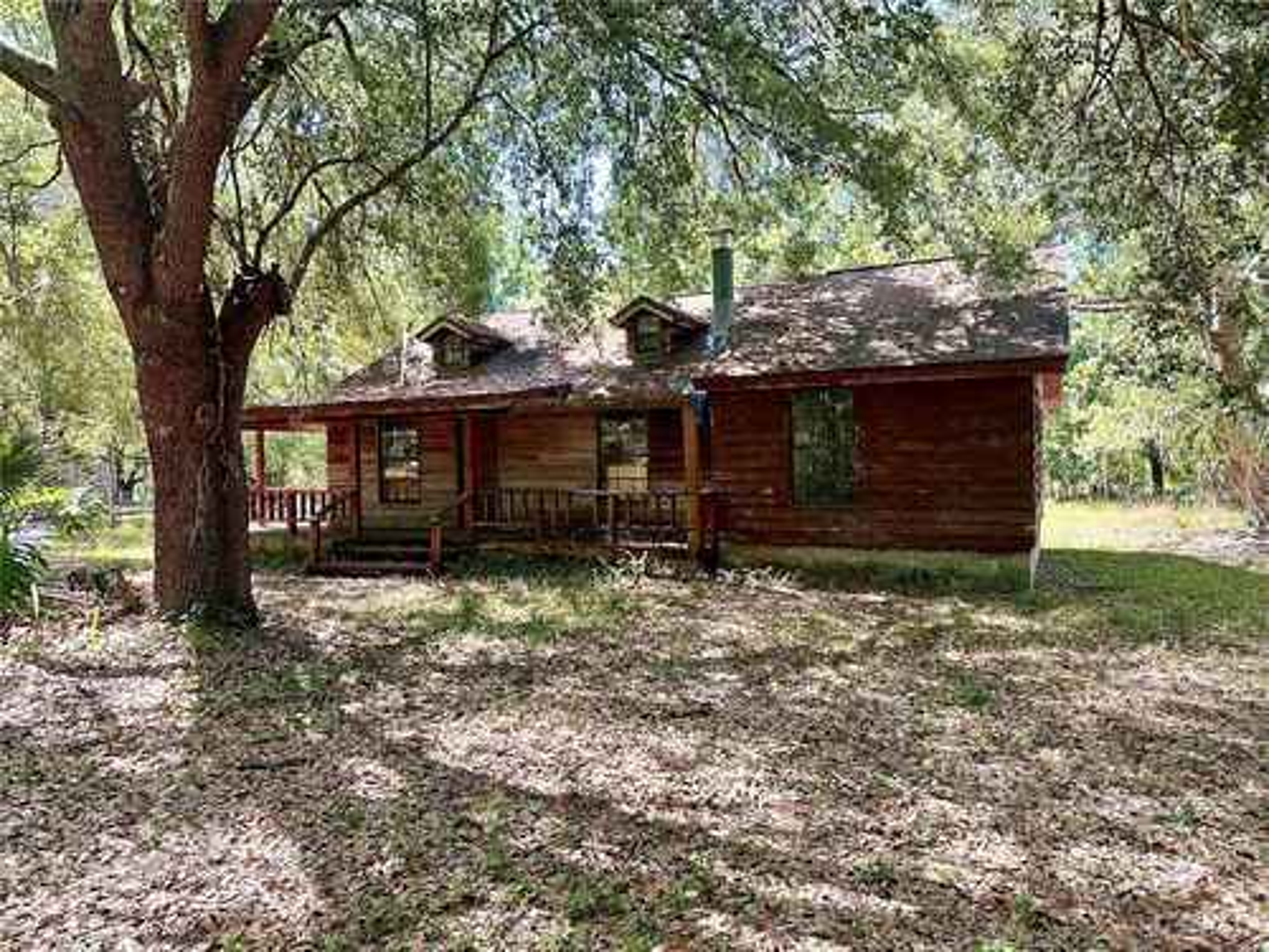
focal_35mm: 24
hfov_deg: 71.6
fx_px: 880
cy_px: 476
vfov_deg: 56.8
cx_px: 634
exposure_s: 1/386
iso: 80
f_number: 1.78
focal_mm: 6.86
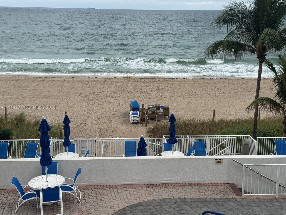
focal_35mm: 48
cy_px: 108
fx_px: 397
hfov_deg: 39.7
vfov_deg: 30.3
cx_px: 143
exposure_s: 1/939
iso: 64
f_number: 1.78
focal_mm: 6.76
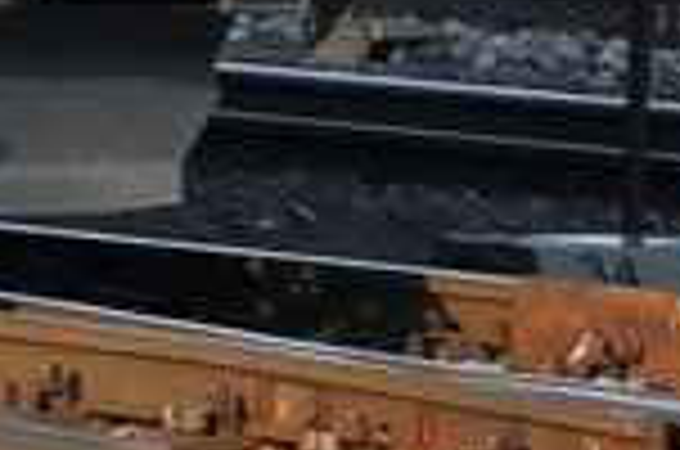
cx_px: -1306
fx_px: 15701
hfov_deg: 2.5
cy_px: -1190
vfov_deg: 1.6
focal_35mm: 833
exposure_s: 1/800
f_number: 5.6
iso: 250
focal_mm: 70
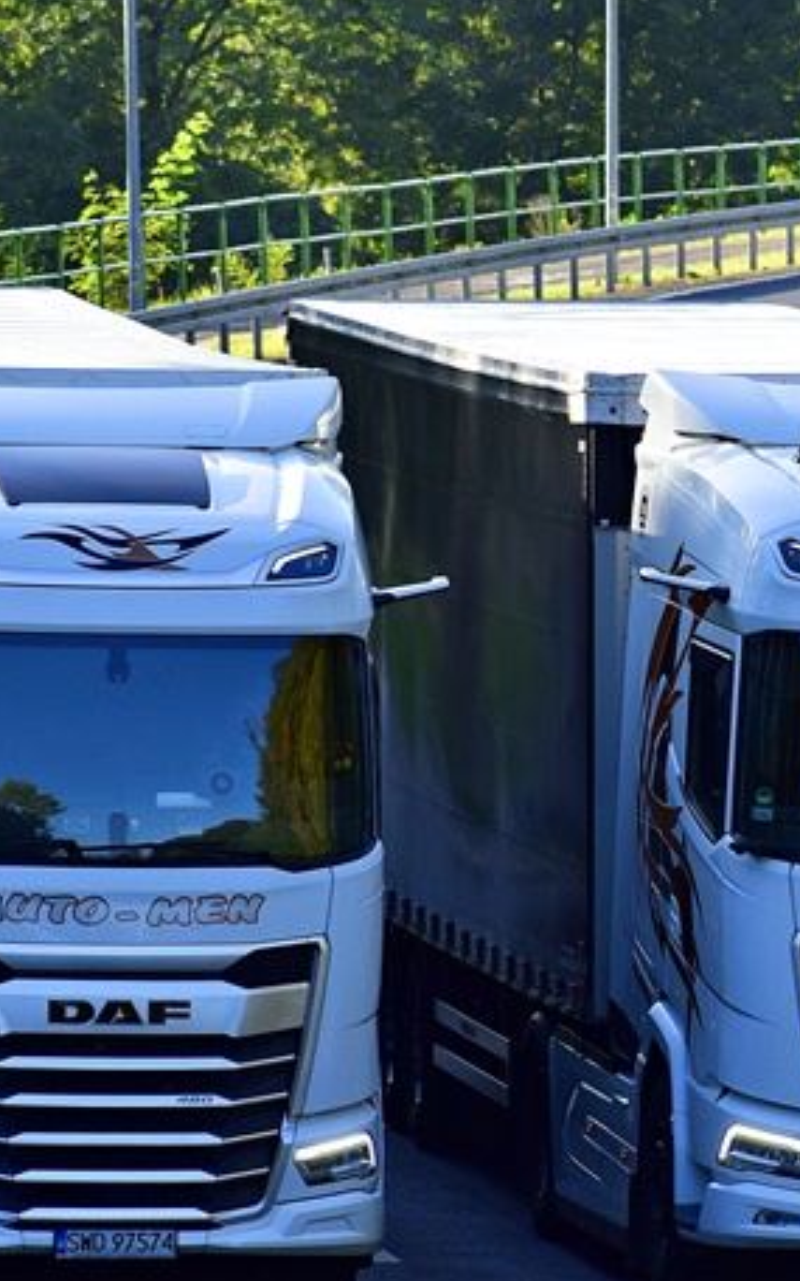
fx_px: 16849
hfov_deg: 2.7
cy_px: 702
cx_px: 516
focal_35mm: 483
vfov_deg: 4.4
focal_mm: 180
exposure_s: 1/800
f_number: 8
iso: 800
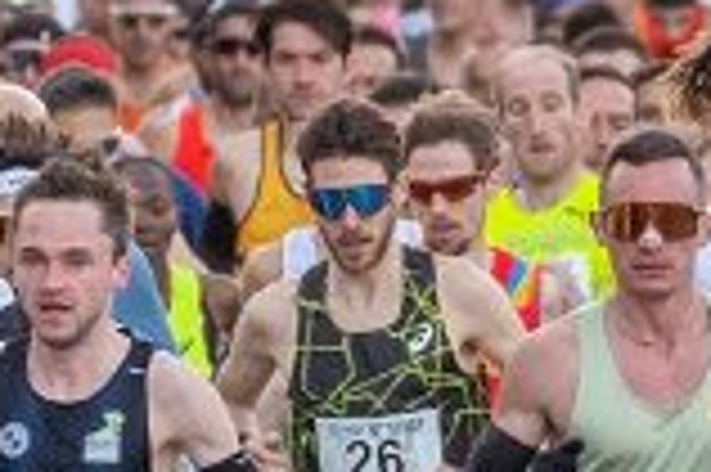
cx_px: 274
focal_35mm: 1779
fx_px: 35098
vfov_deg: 0.8
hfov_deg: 1.2
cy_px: 281
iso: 1600
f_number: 5
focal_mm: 234.8
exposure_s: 1/250
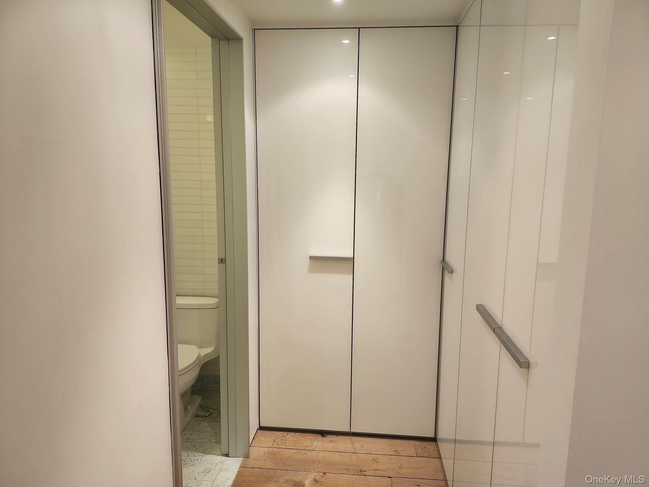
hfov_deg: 73.9
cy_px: 244
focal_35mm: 23
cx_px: 324
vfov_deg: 58.9
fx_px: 431
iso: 640
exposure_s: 1/120
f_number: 1.8
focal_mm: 5.54
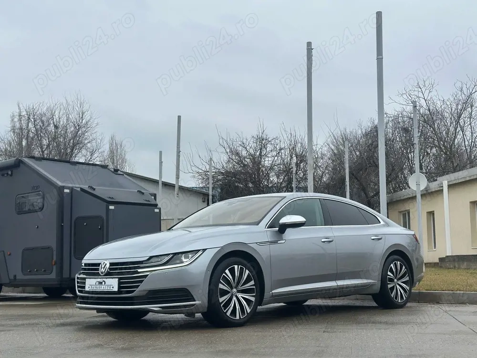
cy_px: 179
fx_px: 661
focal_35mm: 48
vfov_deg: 30.3
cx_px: 238
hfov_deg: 39.7
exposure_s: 1/1009
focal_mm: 6.86
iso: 80
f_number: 1.78
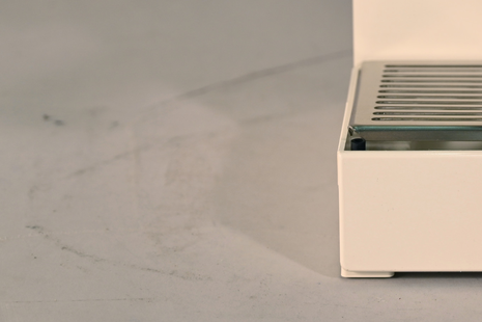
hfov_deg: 13.6
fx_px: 1968
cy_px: -65
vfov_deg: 9.2
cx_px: 573
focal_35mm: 147
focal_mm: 57
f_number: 4
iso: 360
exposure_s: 1/60
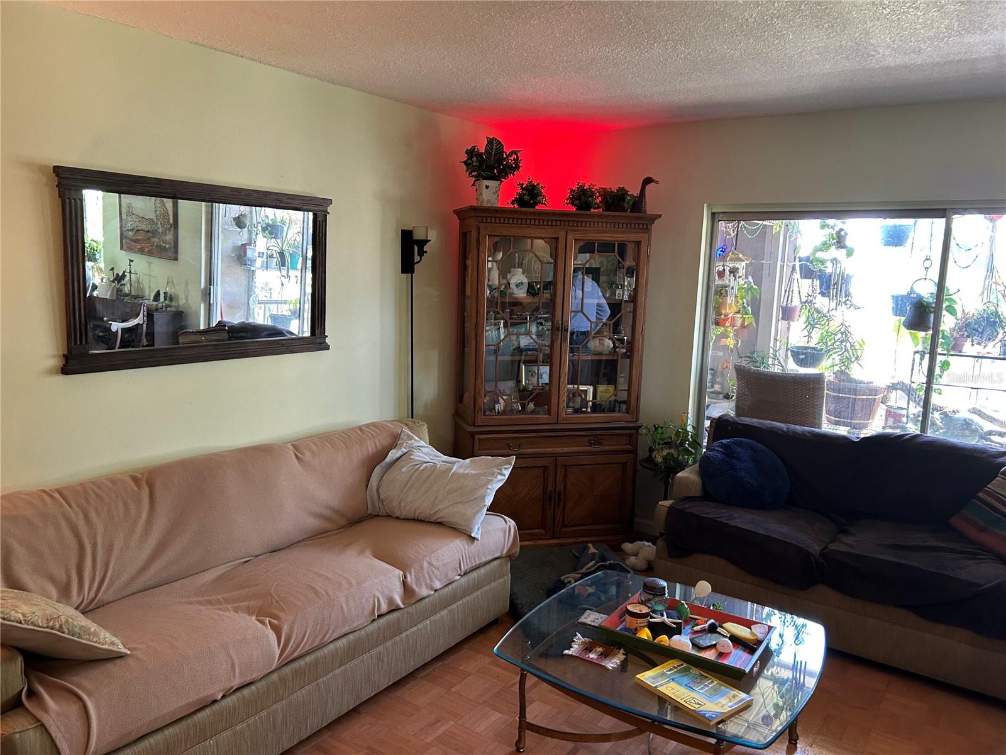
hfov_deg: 67.3
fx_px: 756
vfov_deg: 53.1
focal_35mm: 26
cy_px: 378
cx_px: 503
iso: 250
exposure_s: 1/60
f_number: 1.5
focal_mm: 5.7
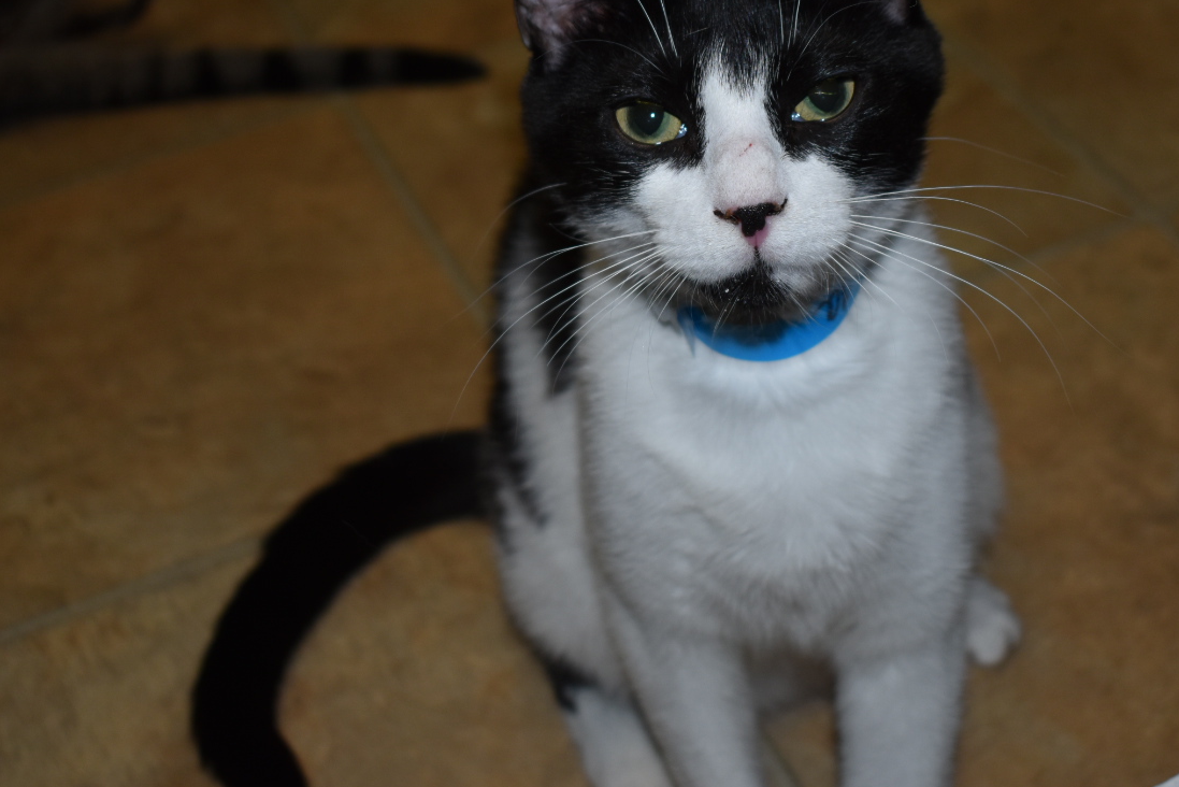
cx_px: 660
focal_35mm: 62
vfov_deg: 21.9
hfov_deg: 32.3
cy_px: 300
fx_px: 2031
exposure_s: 1/125
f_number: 4.2
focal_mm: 28
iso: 360
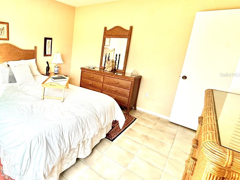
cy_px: 75
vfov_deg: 63.0
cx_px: 61
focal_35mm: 21
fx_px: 146
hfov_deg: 73.6
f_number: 2.2
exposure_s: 1/262
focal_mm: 2.22
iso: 64
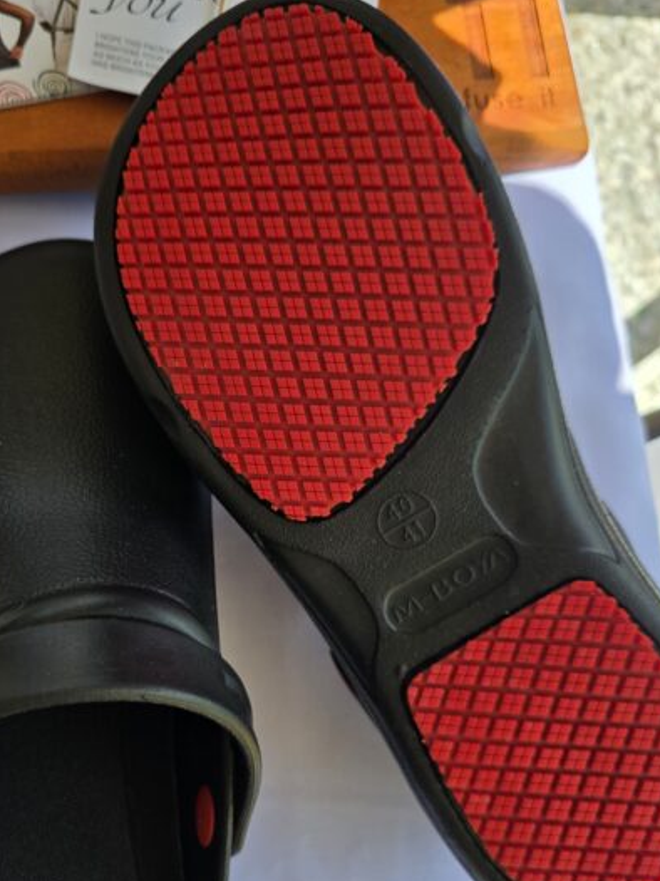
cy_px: 528
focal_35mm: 35
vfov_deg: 52.3
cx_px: 245
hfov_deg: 40.4
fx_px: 890
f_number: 1.7
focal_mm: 6.3
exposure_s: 1/2470
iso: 80
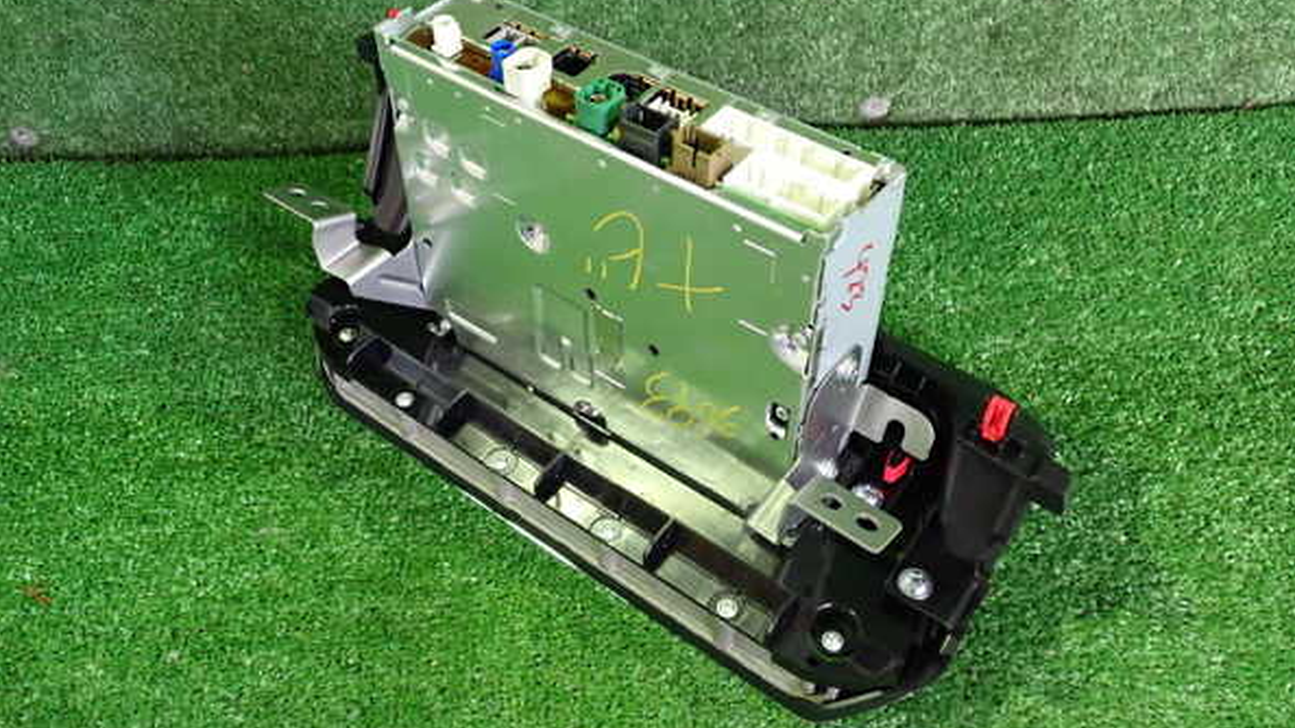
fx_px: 1133
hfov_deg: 59.5
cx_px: 652
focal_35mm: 33
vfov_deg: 35.5
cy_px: 303
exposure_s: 1/30
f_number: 2.3
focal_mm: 5.4
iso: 640
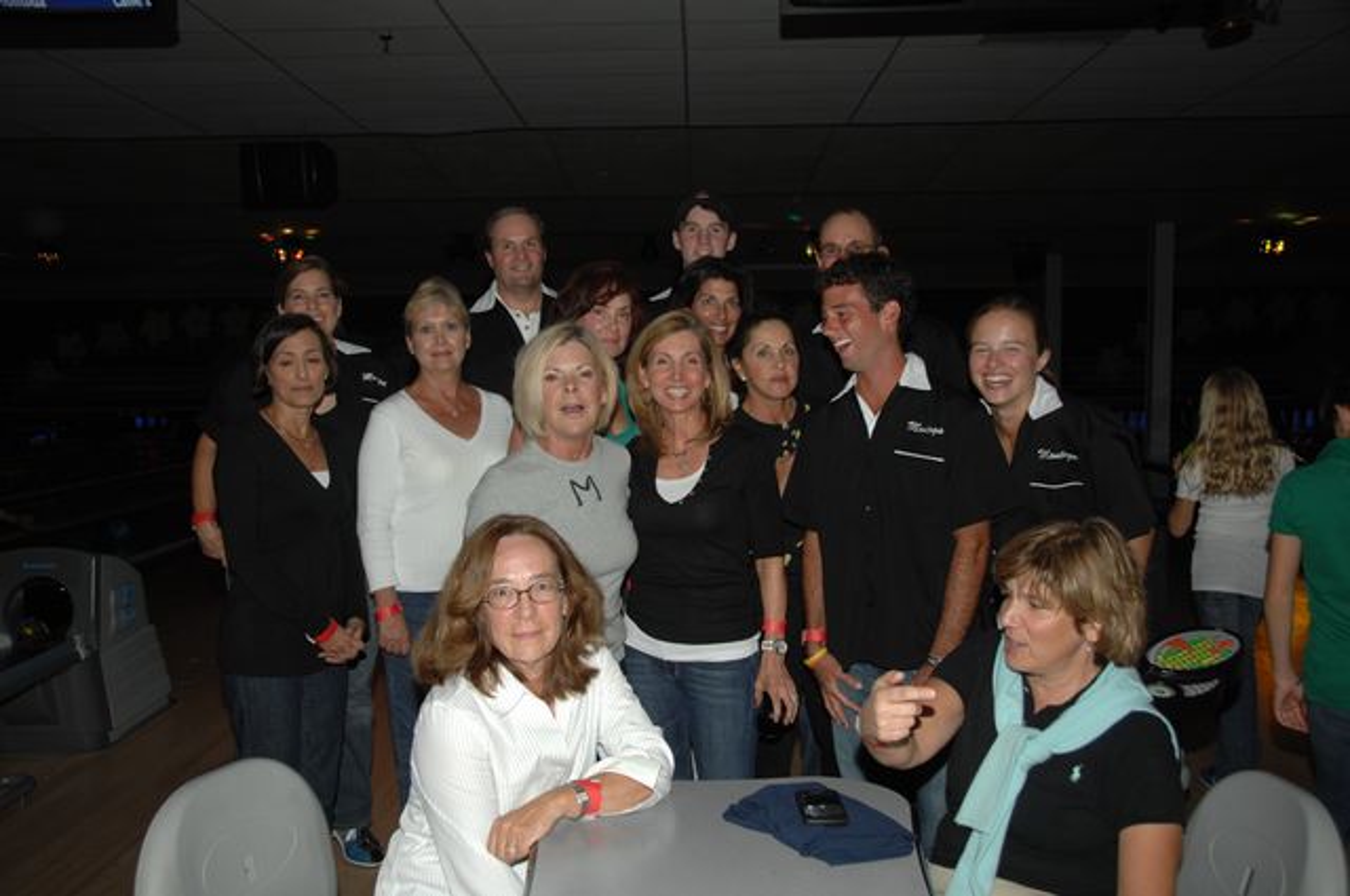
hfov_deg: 57.3
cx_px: 675
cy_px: 448
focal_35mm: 33
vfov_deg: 39.9
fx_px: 1236
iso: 200
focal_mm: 22
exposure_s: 1/125
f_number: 3.8
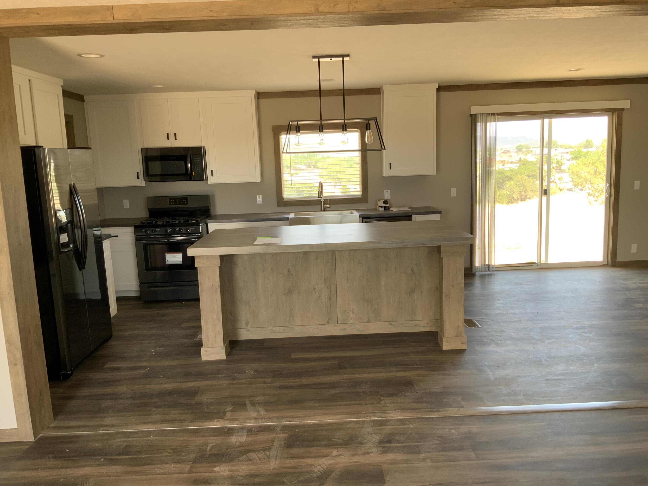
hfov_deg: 61.7
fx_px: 543
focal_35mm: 29
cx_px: 324
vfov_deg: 48.2
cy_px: 243
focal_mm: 3
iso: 50
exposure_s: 1/122
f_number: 1.8
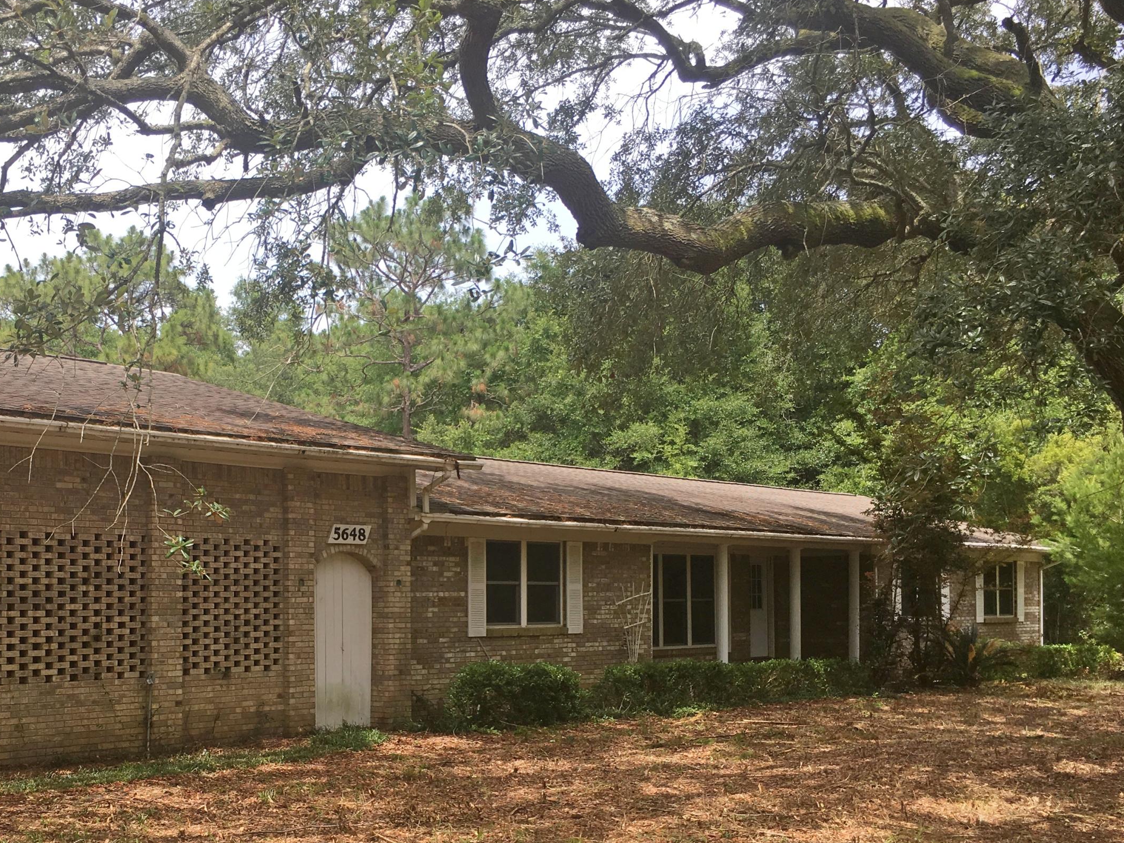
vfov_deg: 34.7
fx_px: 1331
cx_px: 365
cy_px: 580
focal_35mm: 41
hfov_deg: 45.0
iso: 25
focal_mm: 4.15
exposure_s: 1/557
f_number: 2.2
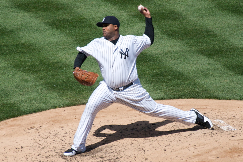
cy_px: 81
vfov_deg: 2.3
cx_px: 122
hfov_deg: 3.4
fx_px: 4084
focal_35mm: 605
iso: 500
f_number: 5.6
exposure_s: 1/3200
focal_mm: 400
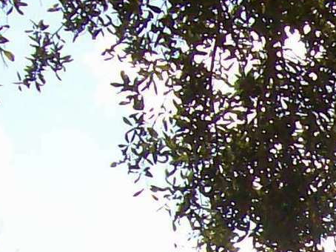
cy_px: 487
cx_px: 642
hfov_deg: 9.2
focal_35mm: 203
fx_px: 1969
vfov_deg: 7.1
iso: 80
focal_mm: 6
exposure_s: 1/616
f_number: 4.8
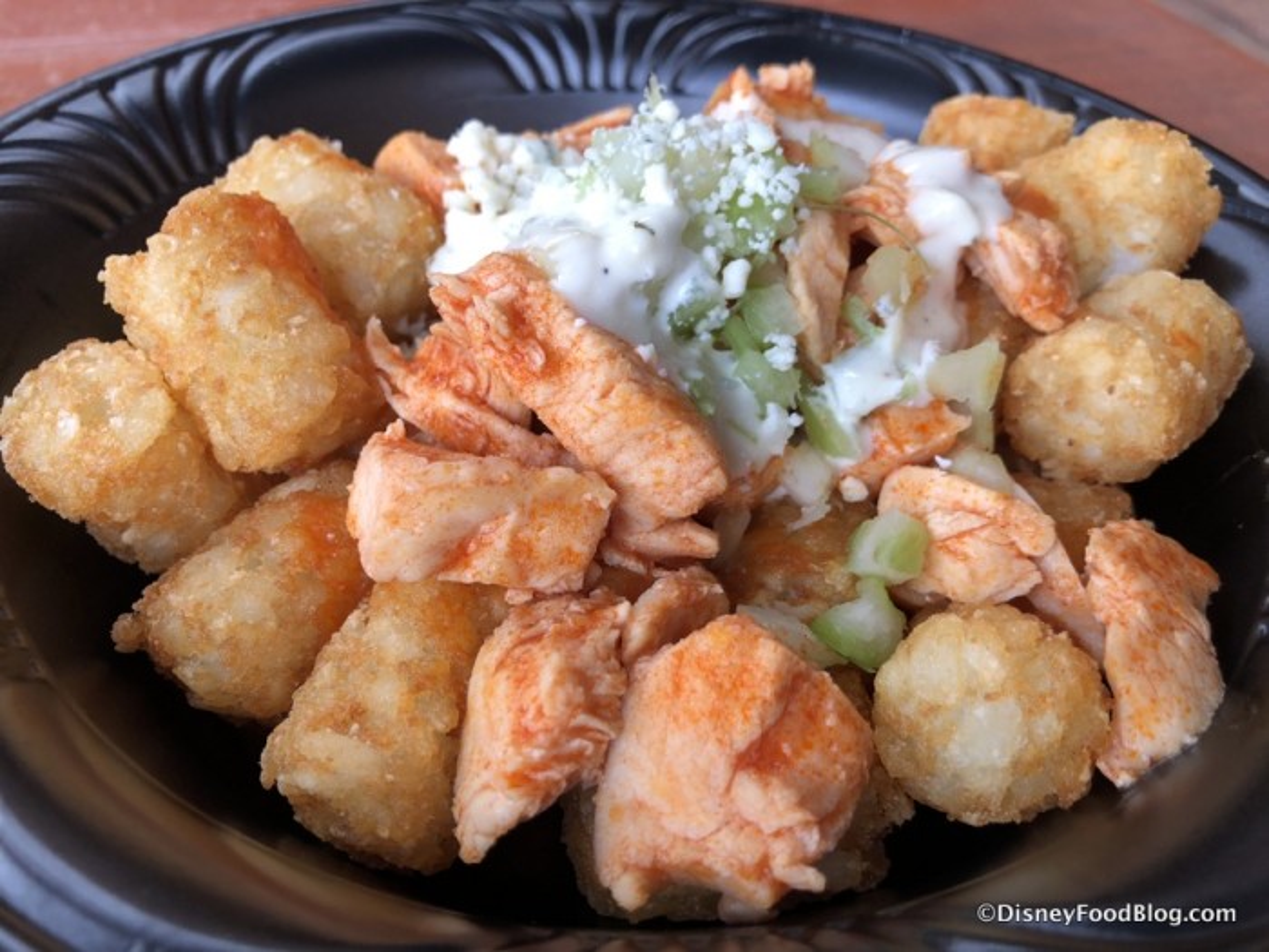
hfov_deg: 63.4
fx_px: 1026
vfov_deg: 49.7
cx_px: 634
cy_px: 476
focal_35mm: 28
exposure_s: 1/120
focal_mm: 3.99
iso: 25
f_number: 1.8
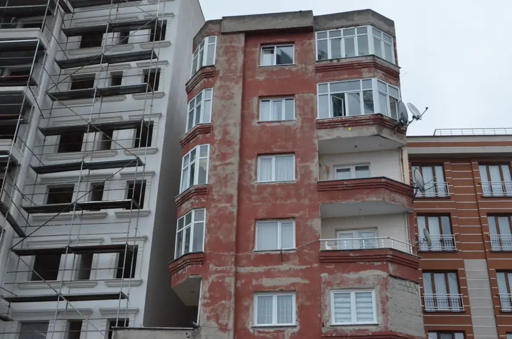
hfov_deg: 43.7
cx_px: 256
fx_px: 638
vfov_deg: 29.7
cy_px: 170
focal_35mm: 45
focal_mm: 30
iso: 2500
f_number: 13
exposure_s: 1/640
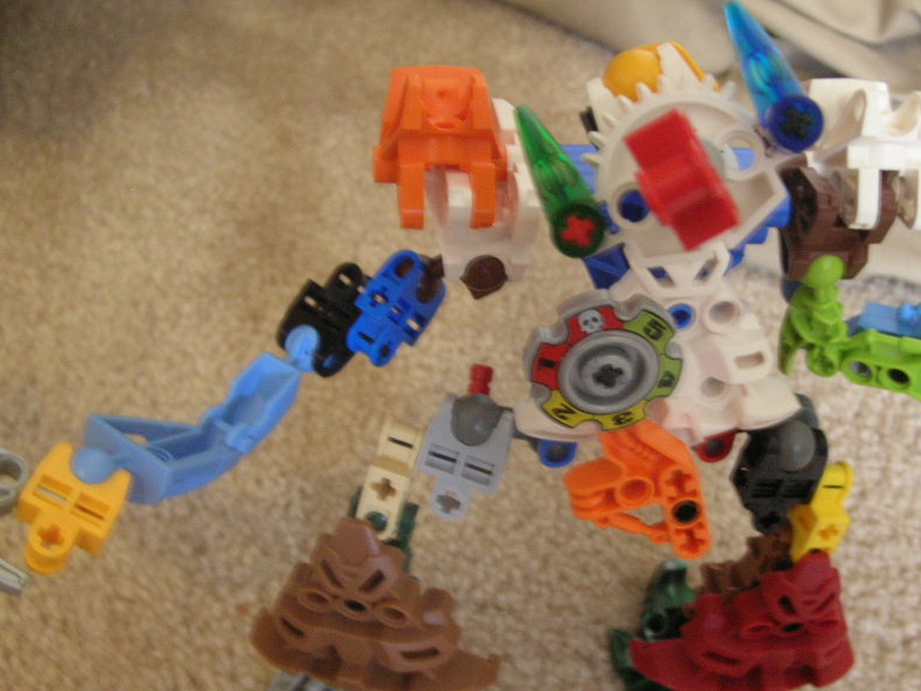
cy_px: 397
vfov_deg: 30.8
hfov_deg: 40.0
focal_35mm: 47
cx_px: 599
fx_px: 1250
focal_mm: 6
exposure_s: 1/3.9
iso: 135
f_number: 2.7
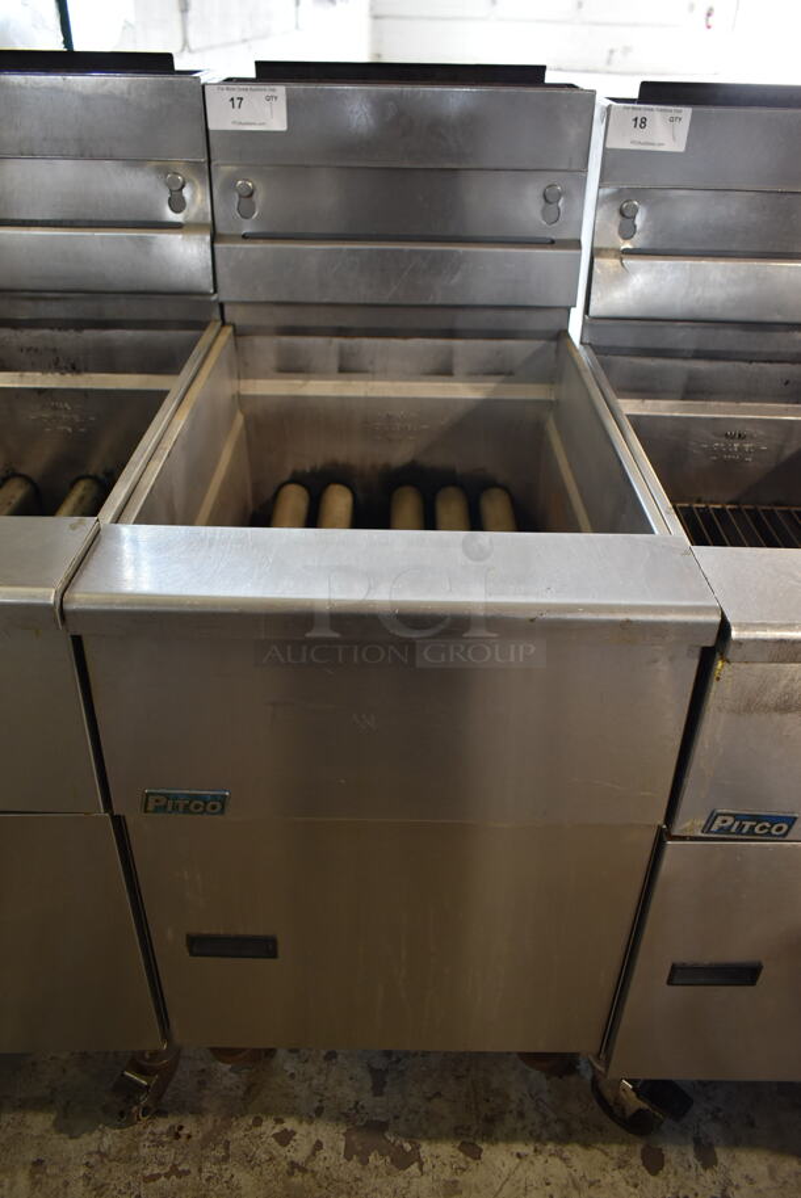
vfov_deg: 67.3
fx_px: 900
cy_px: 599
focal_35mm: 27
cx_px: 400
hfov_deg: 48.0
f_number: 3.5
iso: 720
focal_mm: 18
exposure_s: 1/30
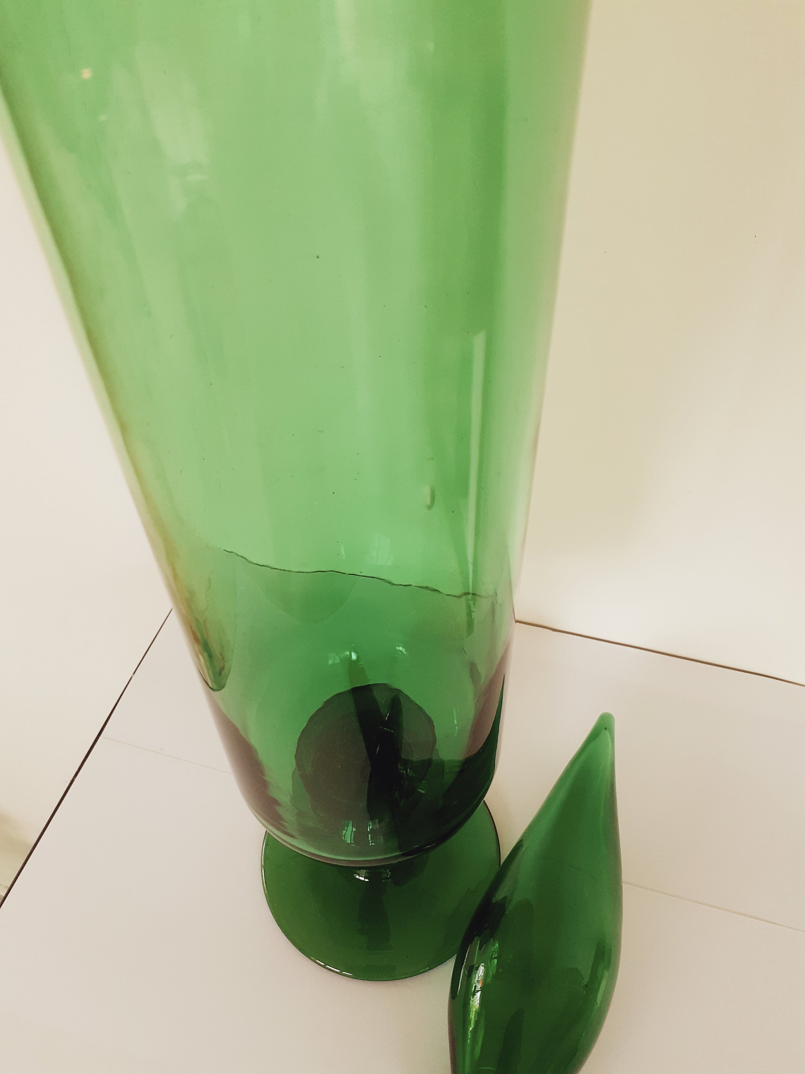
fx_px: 837
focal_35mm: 27
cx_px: 402
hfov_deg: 51.4
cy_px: 537
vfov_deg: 65.3
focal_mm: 3.6
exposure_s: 1/60
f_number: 1.9
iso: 80
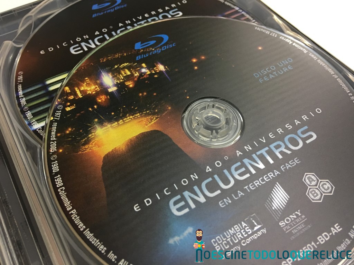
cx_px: 177
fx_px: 297
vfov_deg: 48.2
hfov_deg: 61.7
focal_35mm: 29
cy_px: 132
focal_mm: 4.15
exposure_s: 1/17
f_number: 2.2
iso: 80
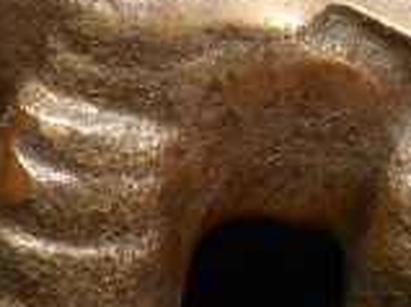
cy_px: 168
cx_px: 346
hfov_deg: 8.0
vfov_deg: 6.0
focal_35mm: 246
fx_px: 2919
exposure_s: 1/500
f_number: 4
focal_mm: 10.9
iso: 100
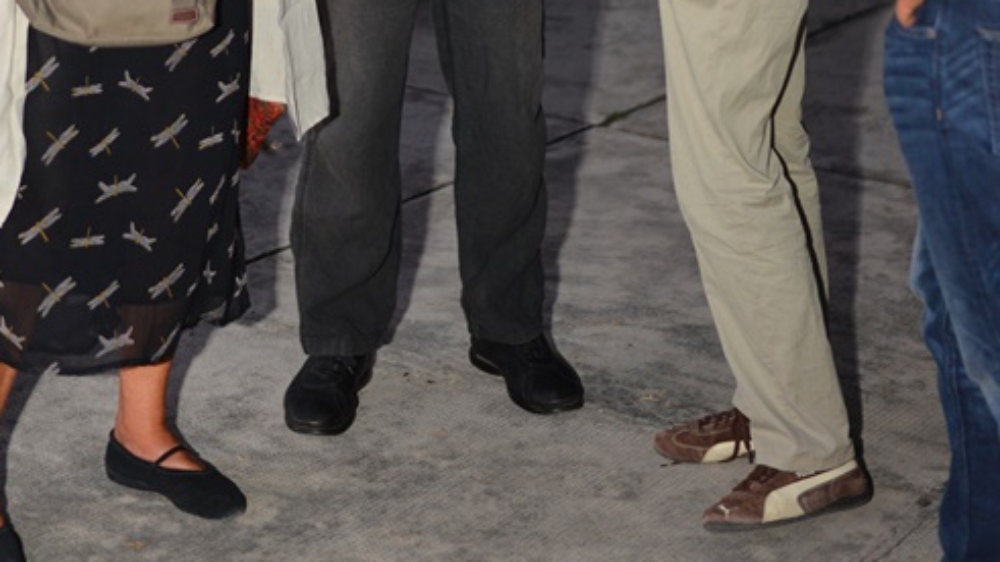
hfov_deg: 22.2
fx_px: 2545
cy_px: -218
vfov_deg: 12.1
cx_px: 408
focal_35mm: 96
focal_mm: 50
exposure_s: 1/100
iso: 1250
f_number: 2
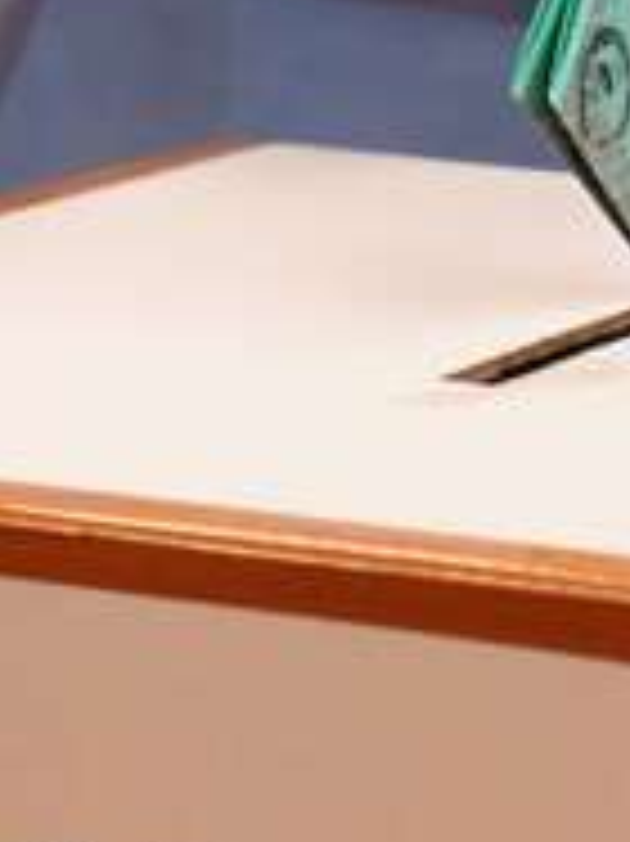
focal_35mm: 241
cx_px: 562
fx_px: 5855
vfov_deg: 8.2
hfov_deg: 6.1
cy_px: 513
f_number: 5
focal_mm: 70
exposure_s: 1/200
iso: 3200
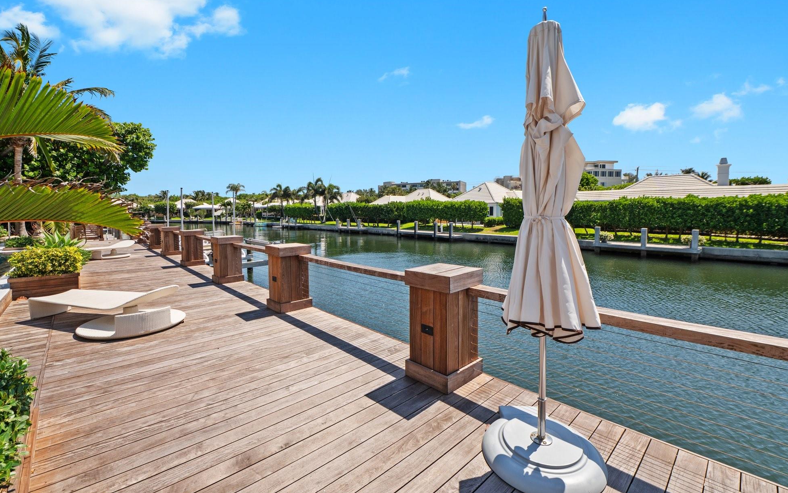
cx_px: 388
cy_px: 235
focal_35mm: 15
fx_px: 322
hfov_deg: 101.5
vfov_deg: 74.7
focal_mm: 14
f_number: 8
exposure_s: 1/640
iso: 200
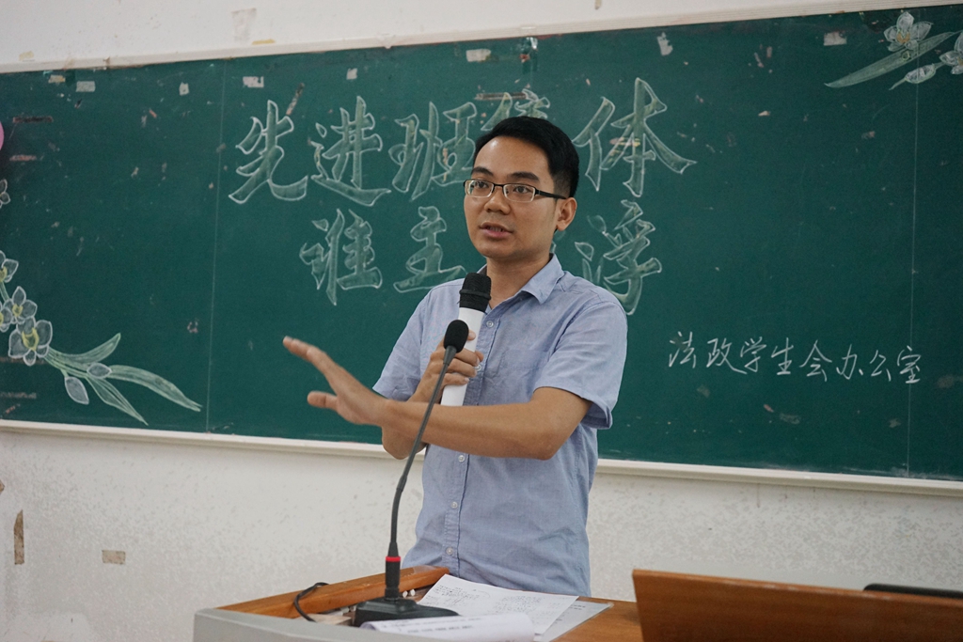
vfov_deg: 31.2
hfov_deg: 45.4
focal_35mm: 43
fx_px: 1150
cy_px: 321
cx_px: 482
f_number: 4.5
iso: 4000
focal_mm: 43
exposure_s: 1/125
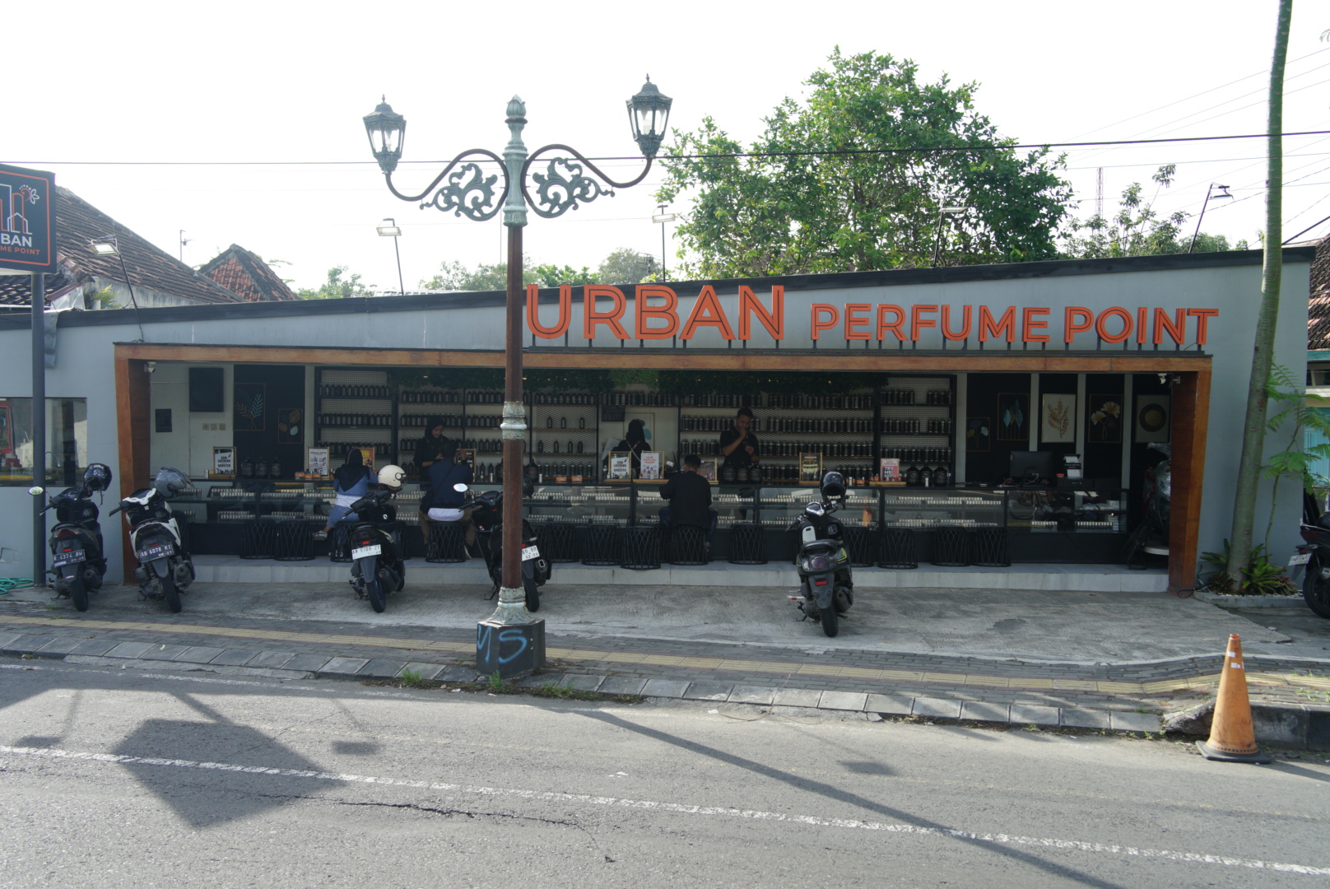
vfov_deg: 37.9
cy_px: 444
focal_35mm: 35
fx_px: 1294
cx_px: 665
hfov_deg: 54.4
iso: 250
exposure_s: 1/400
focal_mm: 35
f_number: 5.6
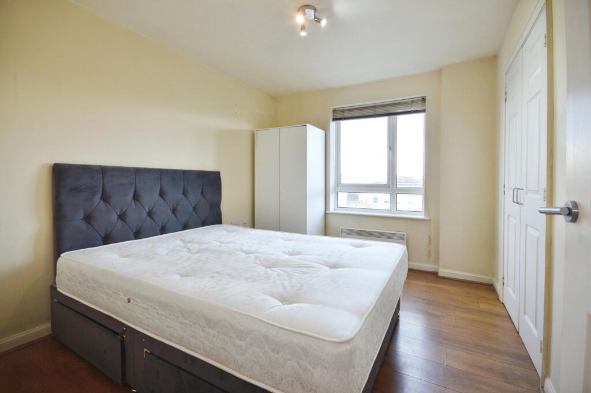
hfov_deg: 100.4
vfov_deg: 77.2
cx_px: 296
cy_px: 196
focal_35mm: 15
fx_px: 246
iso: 100
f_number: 9
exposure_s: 1/6
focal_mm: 10
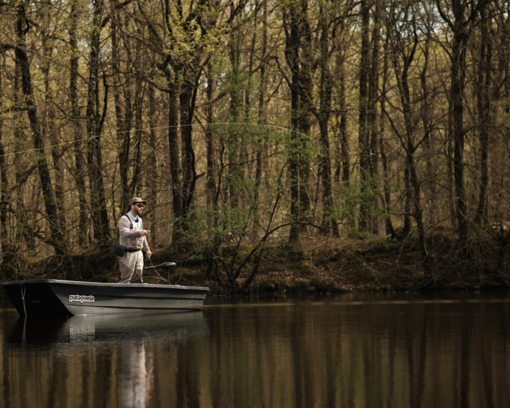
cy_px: 204
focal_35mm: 137
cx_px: 218
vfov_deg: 11.3
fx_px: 2068
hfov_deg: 14.1
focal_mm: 80.4
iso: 320
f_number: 2.8
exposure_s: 1/500
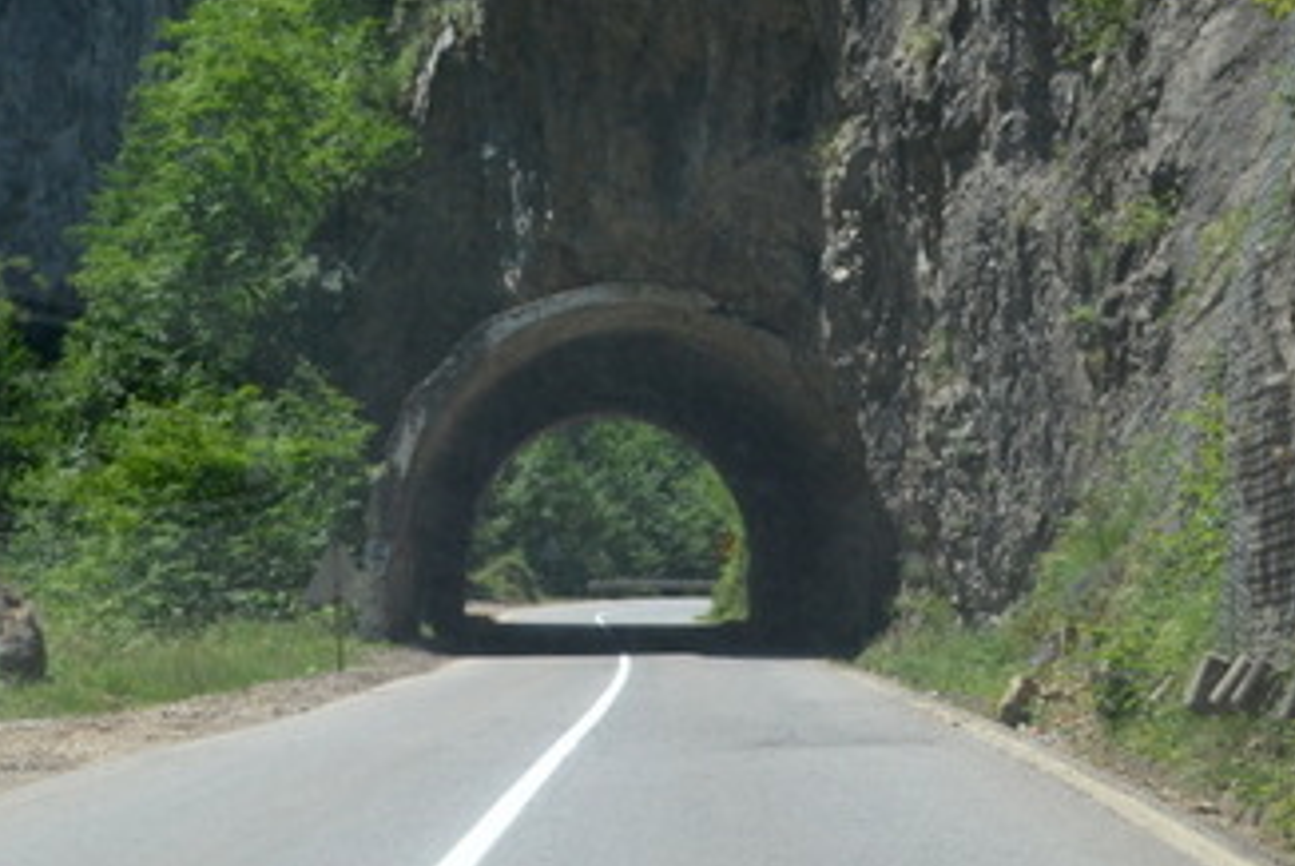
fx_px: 4500
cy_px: -103
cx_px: 584
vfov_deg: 10.8
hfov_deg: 16.4
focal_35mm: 125
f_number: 10
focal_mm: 34
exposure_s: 1/320
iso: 400
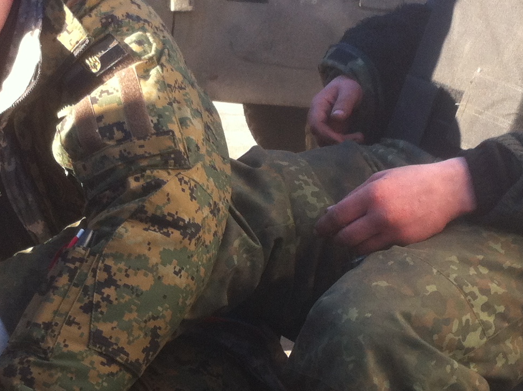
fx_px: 1404
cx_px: 268
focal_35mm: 93
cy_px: 193
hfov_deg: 21.1
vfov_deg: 15.9
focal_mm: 3.85
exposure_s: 1/177
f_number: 2.8
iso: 80
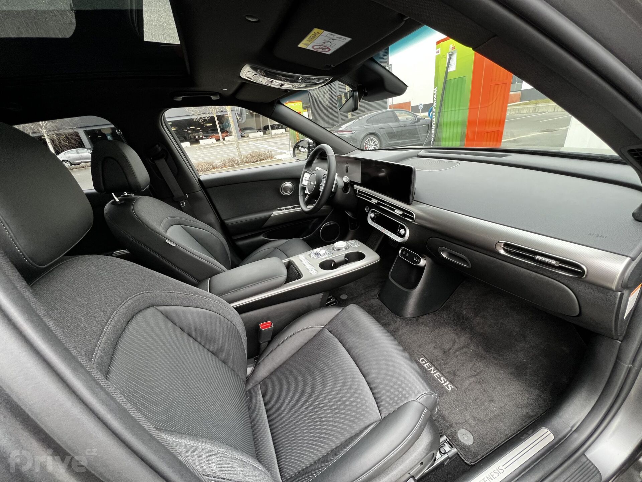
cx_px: 321
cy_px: 241
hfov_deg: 106.2
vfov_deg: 89.9
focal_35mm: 13
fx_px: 241
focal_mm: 1.57
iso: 125
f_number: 1.8
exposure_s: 1/99
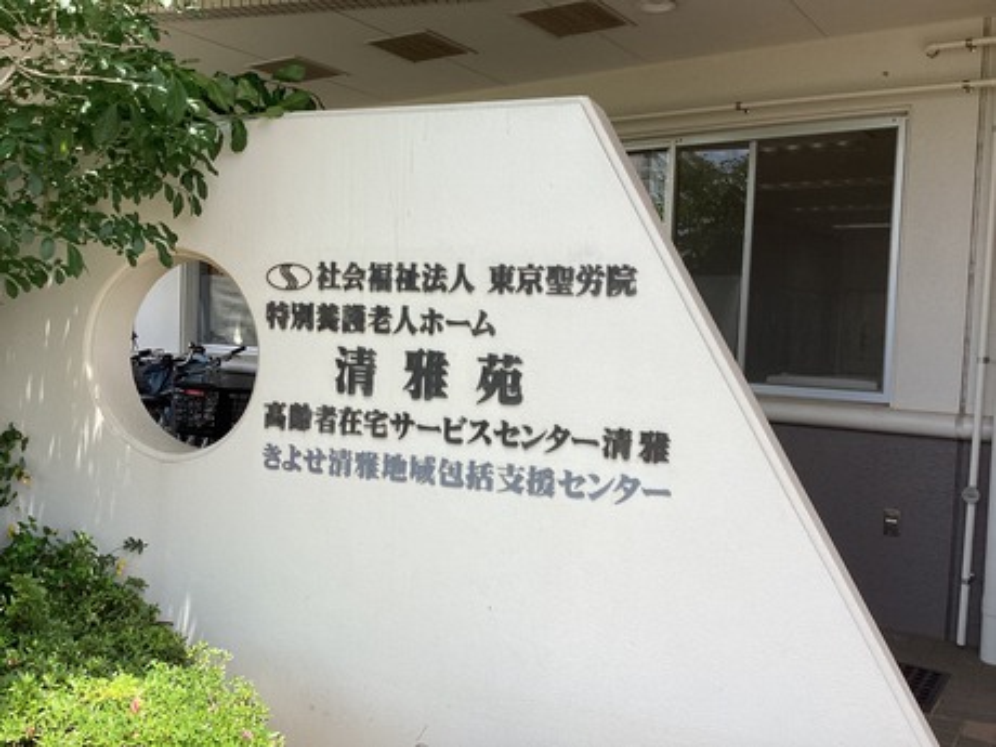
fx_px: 892
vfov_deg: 45.4
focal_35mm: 31
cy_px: 374
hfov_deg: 58.4
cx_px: 498
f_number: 2.4
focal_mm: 3.3
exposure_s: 1/466
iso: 25
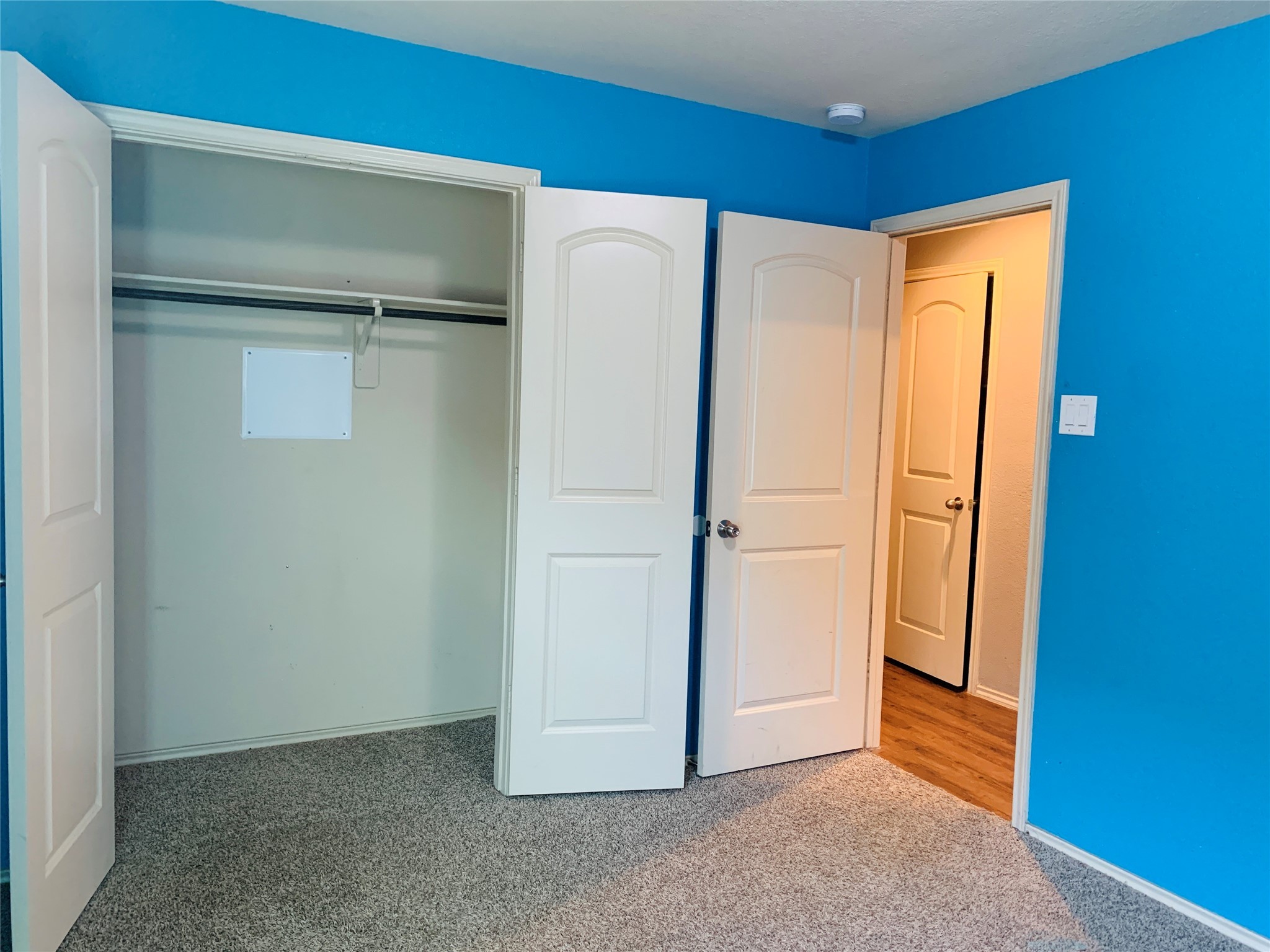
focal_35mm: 26
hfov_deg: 67.3
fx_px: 954
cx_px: 635
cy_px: 476
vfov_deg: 53.1
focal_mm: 4.25
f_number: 1.8
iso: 400
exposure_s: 1/60
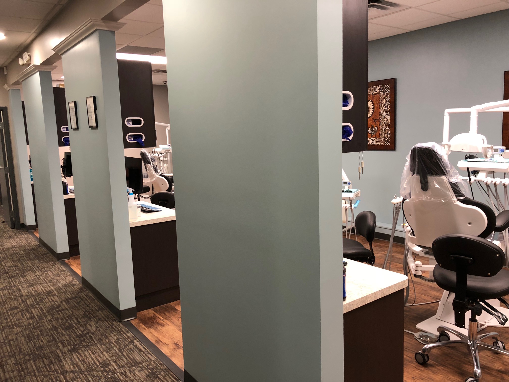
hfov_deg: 63.4
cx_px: 254
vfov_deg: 49.7
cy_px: 191
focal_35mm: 28
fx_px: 412
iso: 50
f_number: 1.8
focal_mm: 4
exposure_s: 1/15
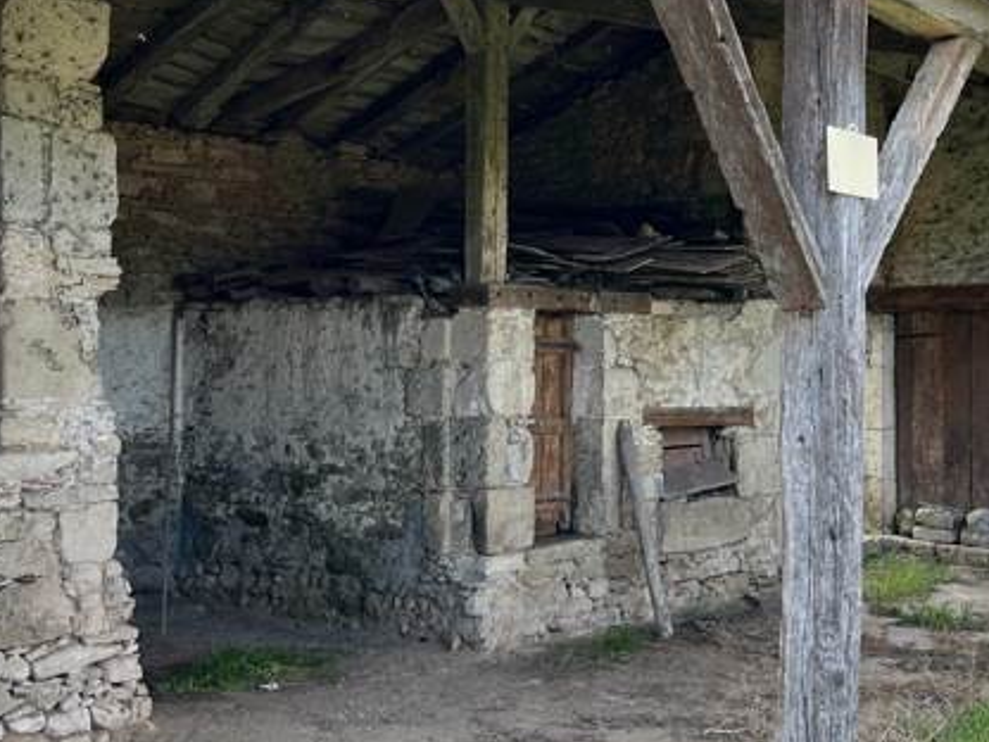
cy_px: 340
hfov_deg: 37.7
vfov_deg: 29.1
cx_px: 668
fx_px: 1429
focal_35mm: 50
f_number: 1.6
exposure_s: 1/257
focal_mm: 5.1
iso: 40
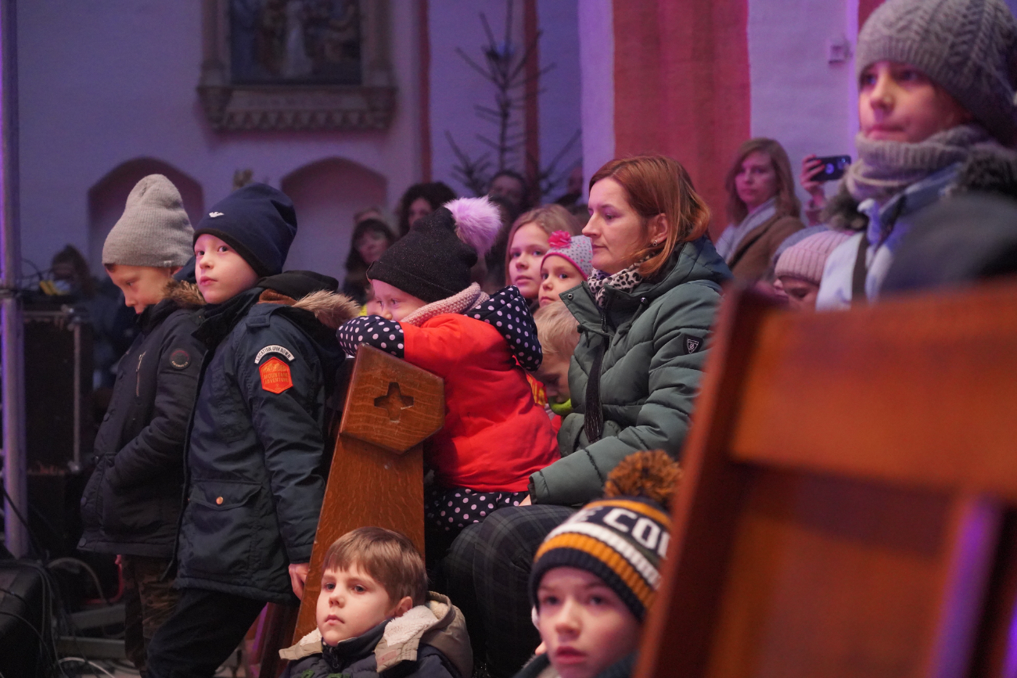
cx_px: 508
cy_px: 339
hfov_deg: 27.3
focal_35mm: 74
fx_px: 2091
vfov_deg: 18.4
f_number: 4
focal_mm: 74
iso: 12800
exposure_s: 1/125
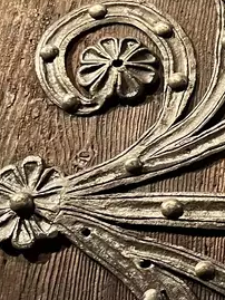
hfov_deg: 11.5
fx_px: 1005
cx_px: 446
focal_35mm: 116
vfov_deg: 16.9
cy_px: 230
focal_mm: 5.7
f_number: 1.5
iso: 500
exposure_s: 1/25
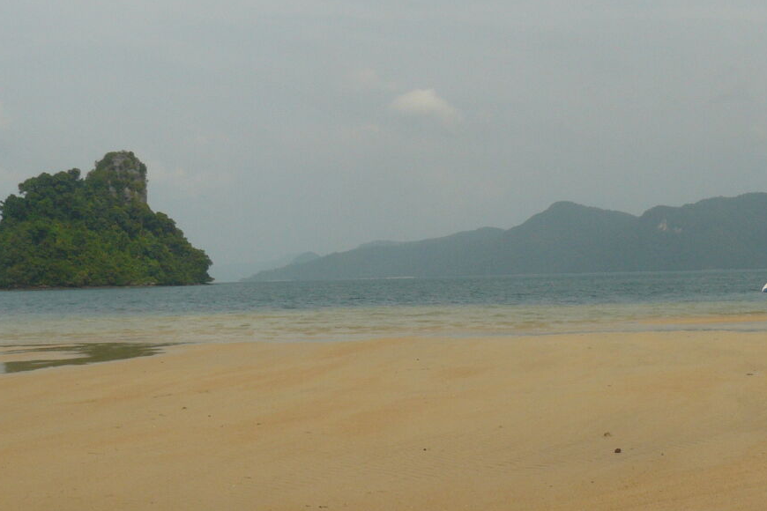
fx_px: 1321
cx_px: 525
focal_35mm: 62
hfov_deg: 32.1
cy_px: 297
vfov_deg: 21.9
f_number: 8
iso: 100
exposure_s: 1/400
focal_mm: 6
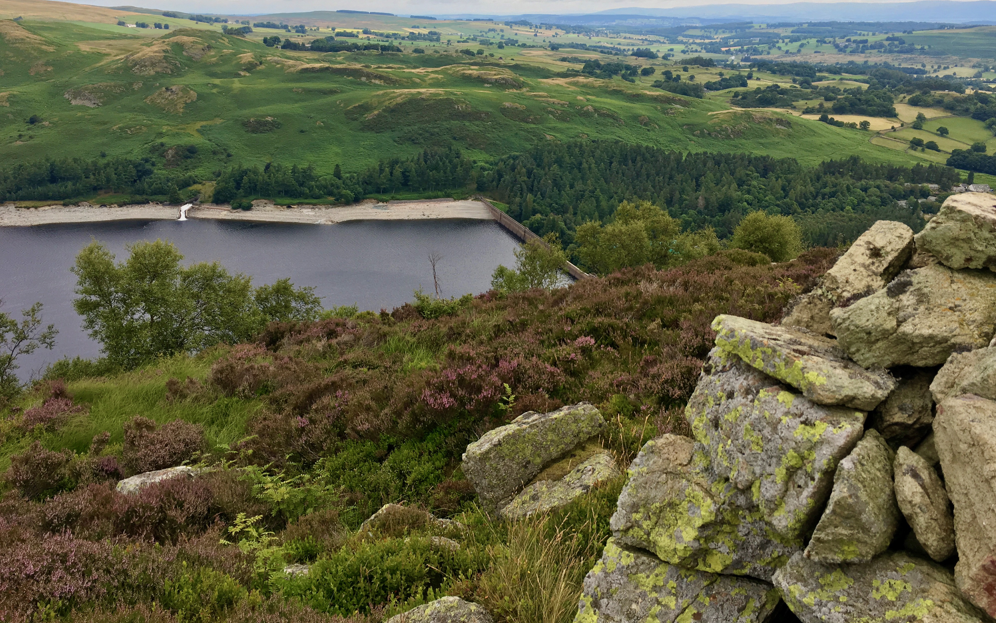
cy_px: 301
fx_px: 841
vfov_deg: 40.6
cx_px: 495
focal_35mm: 31
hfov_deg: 61.2
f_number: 2.2
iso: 25
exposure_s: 1/452
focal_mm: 4.15
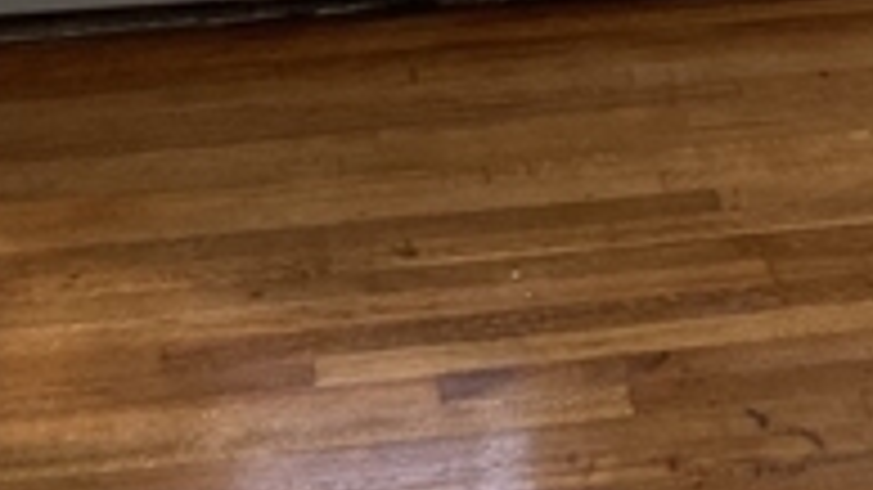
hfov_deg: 18.9
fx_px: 2592
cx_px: 742
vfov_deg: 9.0
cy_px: -935
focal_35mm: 112
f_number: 1.8
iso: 80
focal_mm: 4.25
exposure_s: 1/120
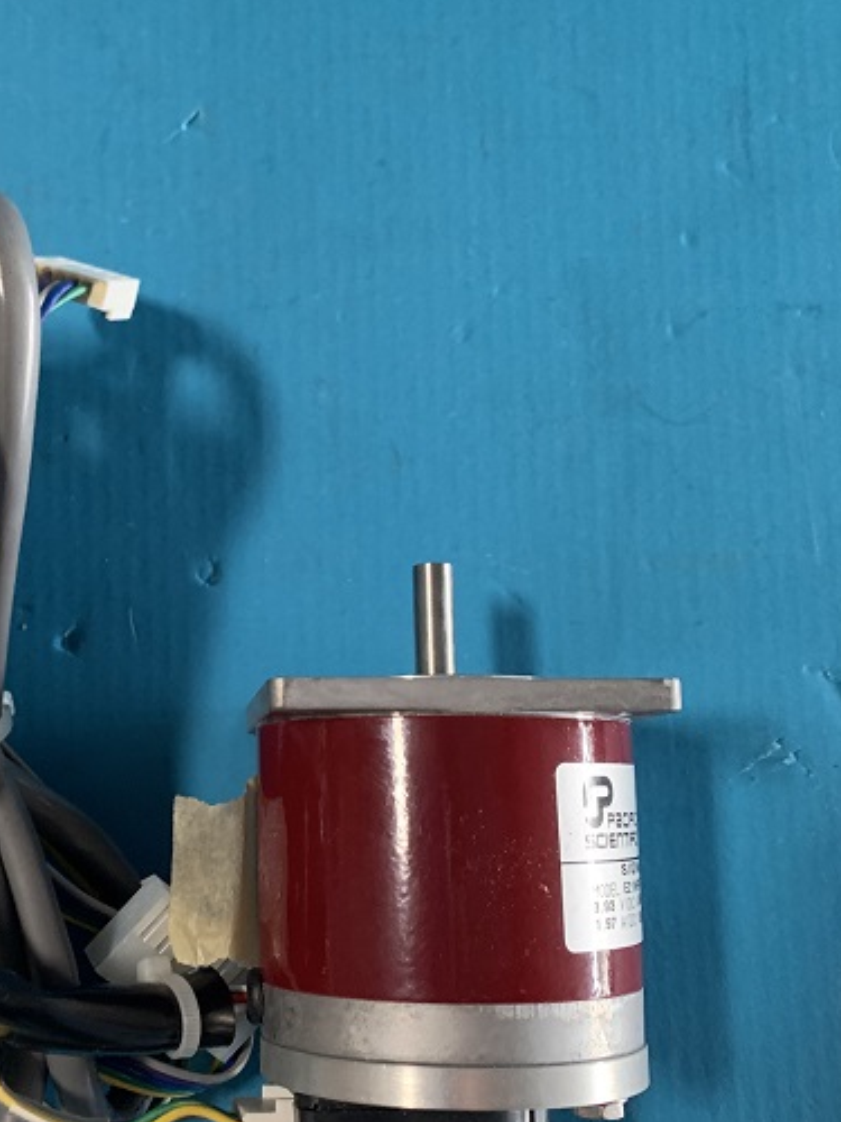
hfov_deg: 33.4
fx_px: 1361
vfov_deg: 44.8
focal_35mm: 42
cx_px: 172
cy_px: 603
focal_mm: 4.25
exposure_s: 1/51
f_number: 1.8
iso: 400
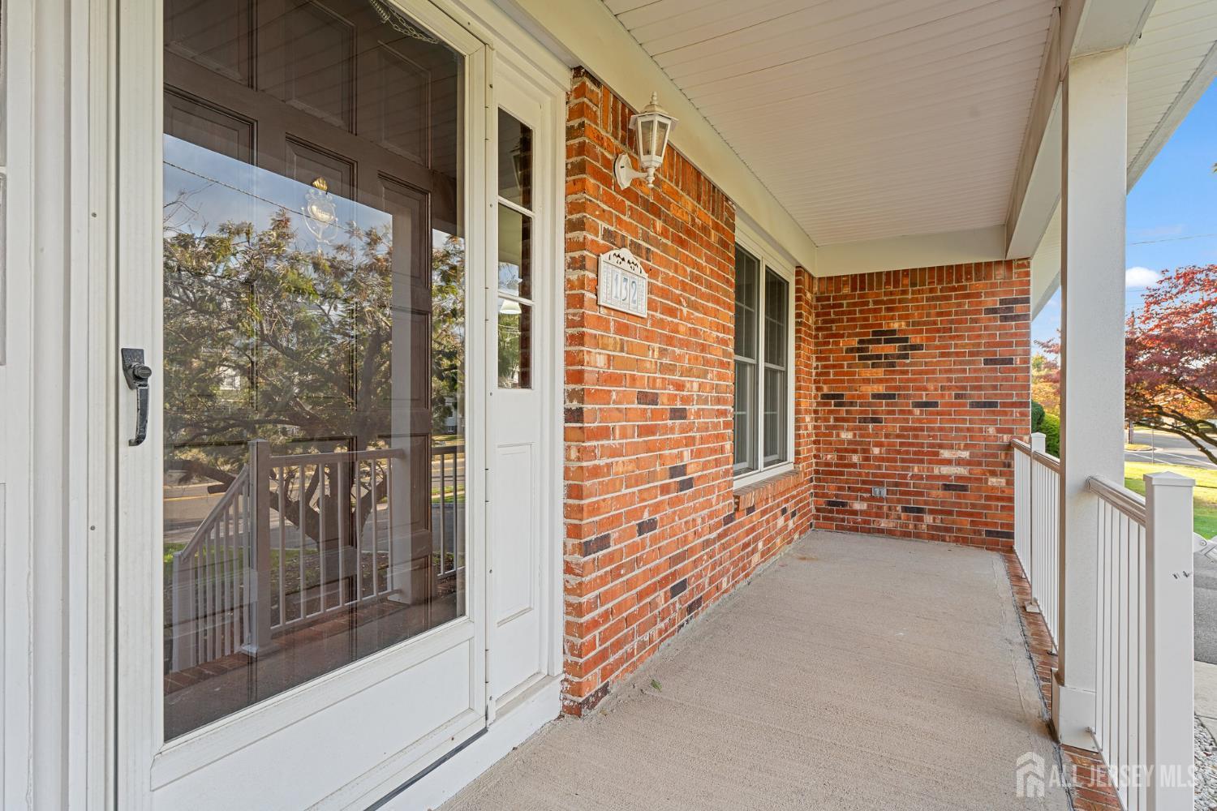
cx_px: 608
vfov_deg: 67.7
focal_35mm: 18
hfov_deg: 90.3
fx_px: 605
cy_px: 406
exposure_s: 1/13
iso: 400
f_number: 9
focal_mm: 17.9
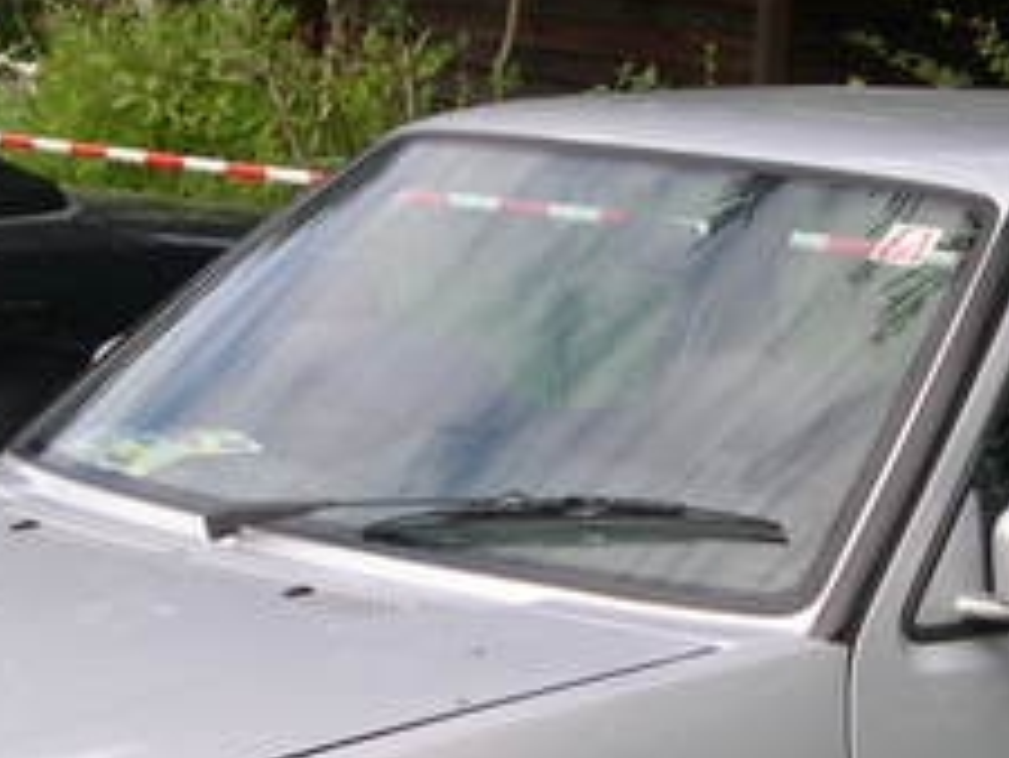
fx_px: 3937
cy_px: 606
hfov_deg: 14.6
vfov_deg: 11.0
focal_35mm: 135
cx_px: 650
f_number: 7.6
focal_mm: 8
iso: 100
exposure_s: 1/86.7
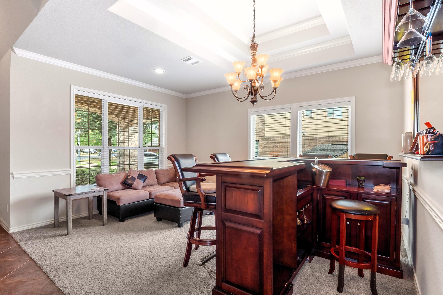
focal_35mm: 16
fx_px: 197
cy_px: 148
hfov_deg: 96.7
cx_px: 222
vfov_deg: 73.7
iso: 200
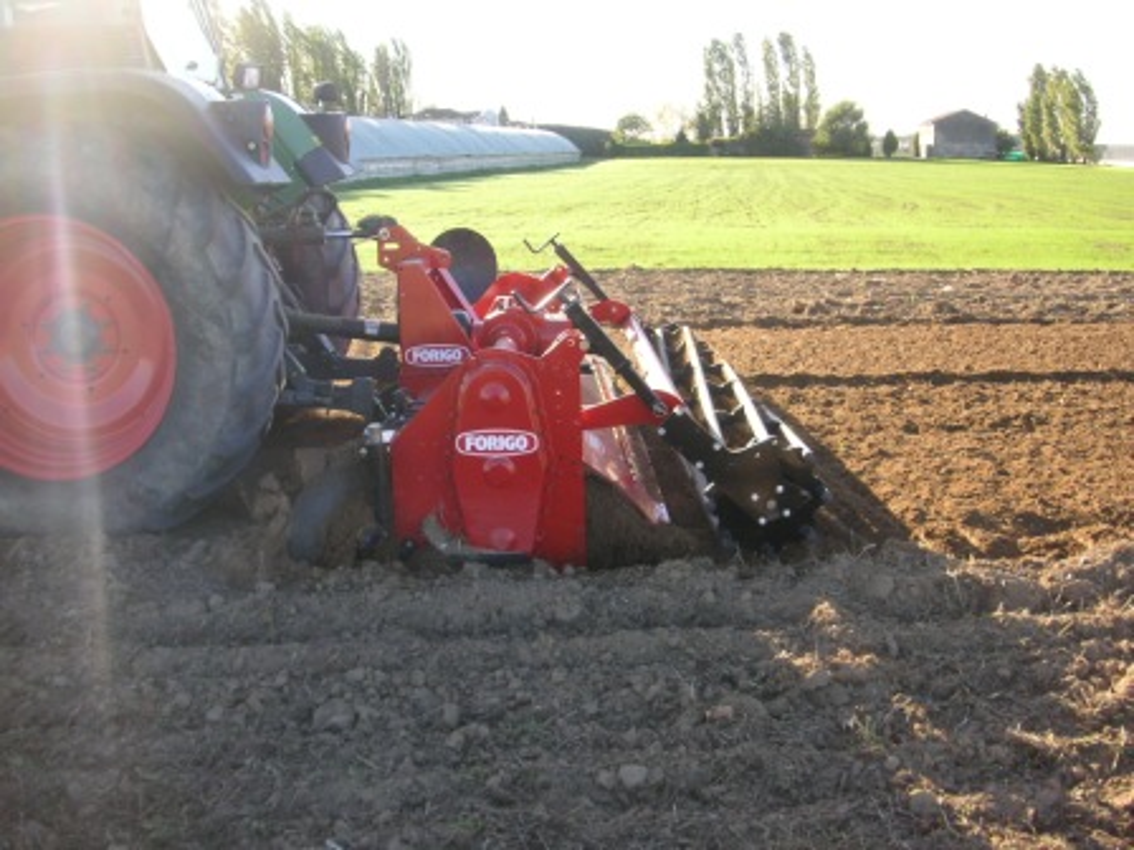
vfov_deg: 38.7
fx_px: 1212
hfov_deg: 50.1
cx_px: 567
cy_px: 425
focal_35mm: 37
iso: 50
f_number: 2.8
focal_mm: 6.1
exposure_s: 1/180
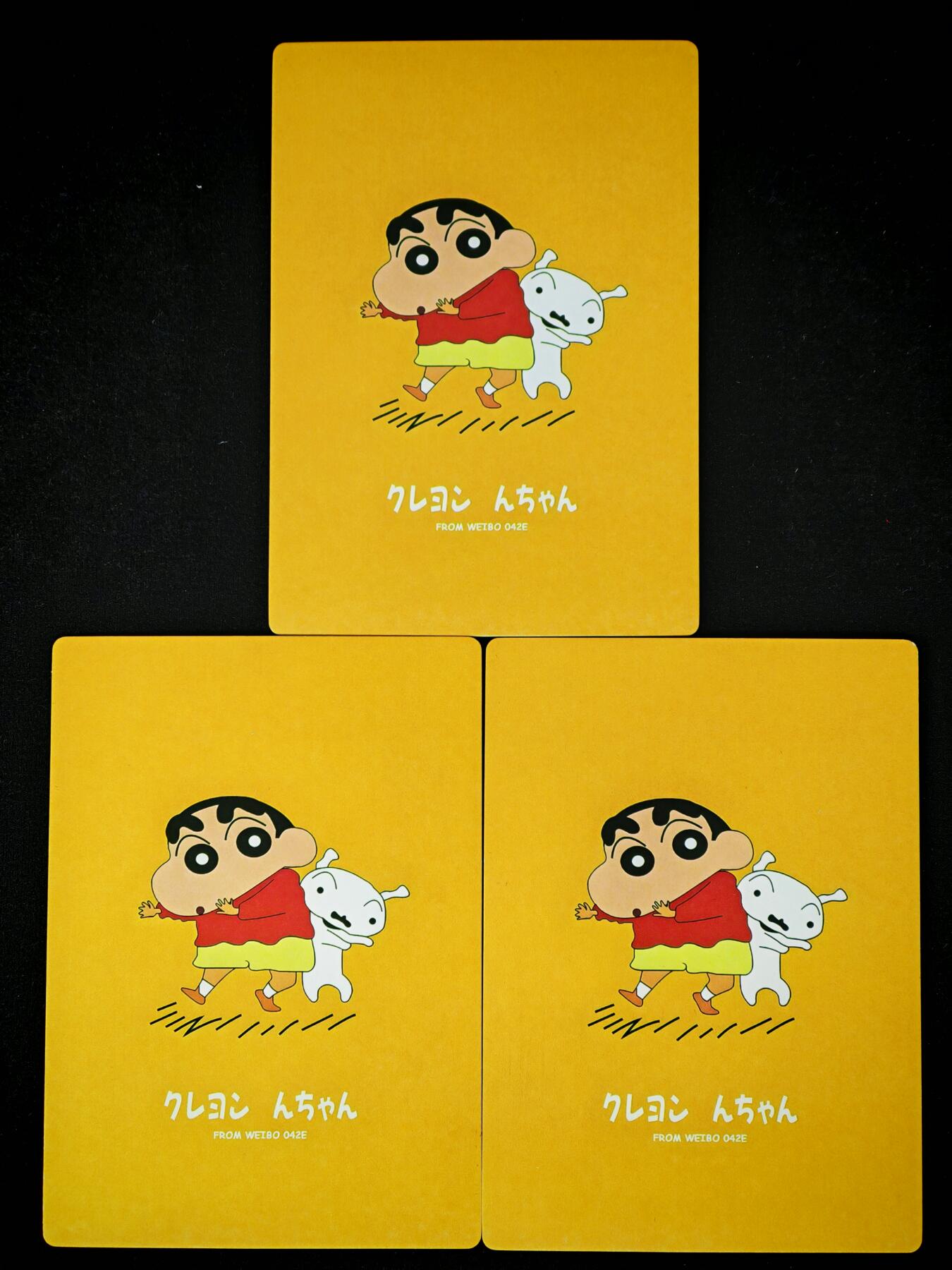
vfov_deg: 27.0
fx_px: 2640
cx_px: 476
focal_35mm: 72
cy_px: 635
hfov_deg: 20.4
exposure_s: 1/25
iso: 400
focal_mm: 8.67
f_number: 2.4
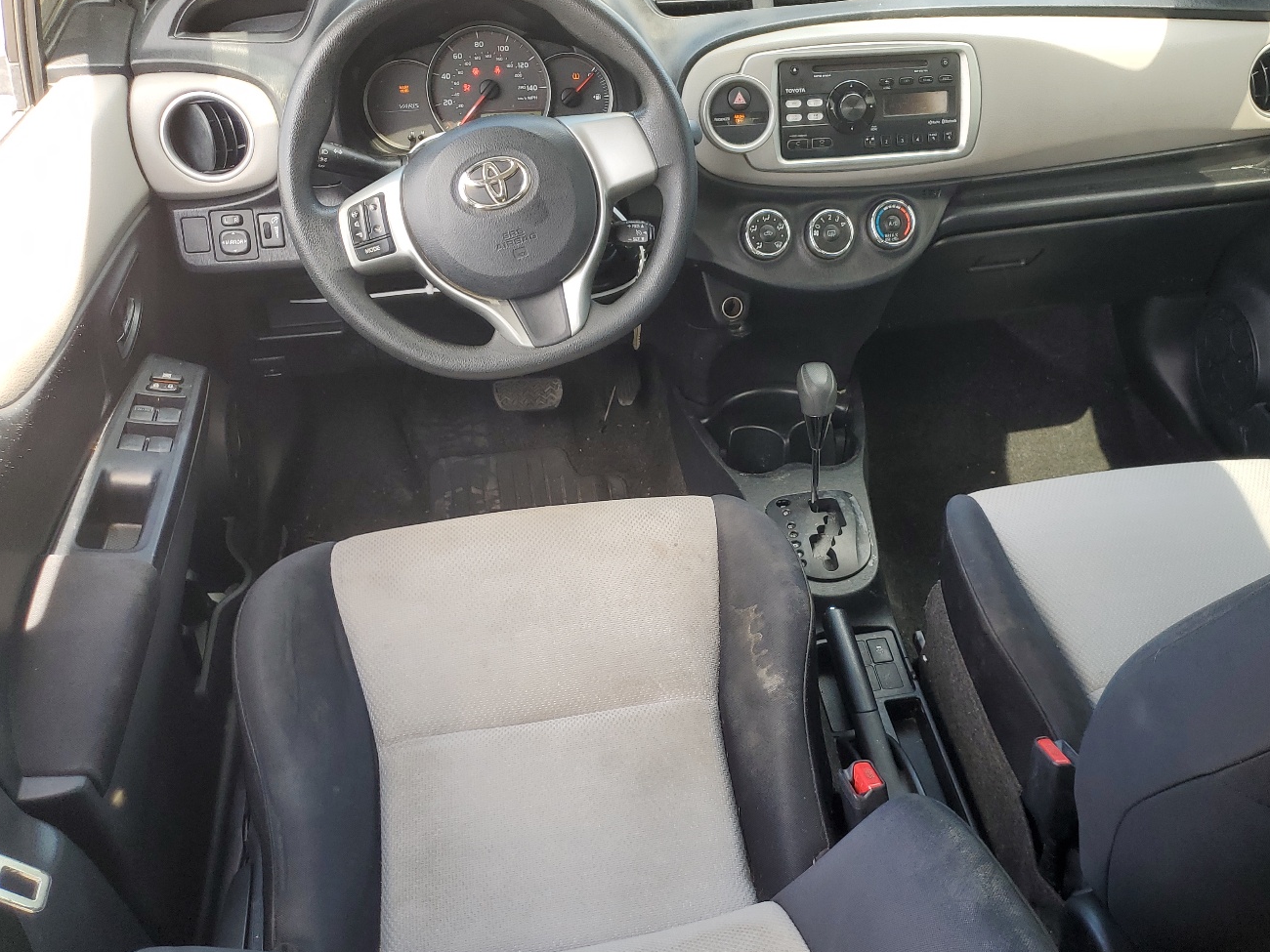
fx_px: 1174
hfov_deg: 56.3
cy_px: 494
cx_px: 779
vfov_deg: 44.2
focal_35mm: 32
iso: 50
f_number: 1.5
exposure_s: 1/179
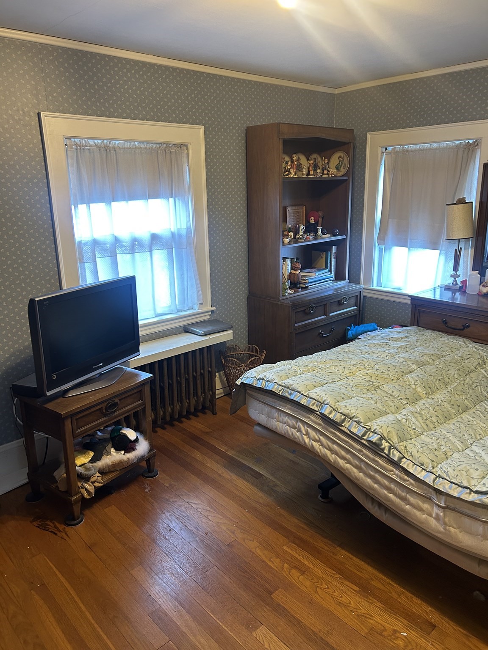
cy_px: 325
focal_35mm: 26
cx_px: 244
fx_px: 489
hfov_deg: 53.1
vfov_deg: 67.3
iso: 200
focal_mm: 5.7
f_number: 1.5
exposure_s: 1/60
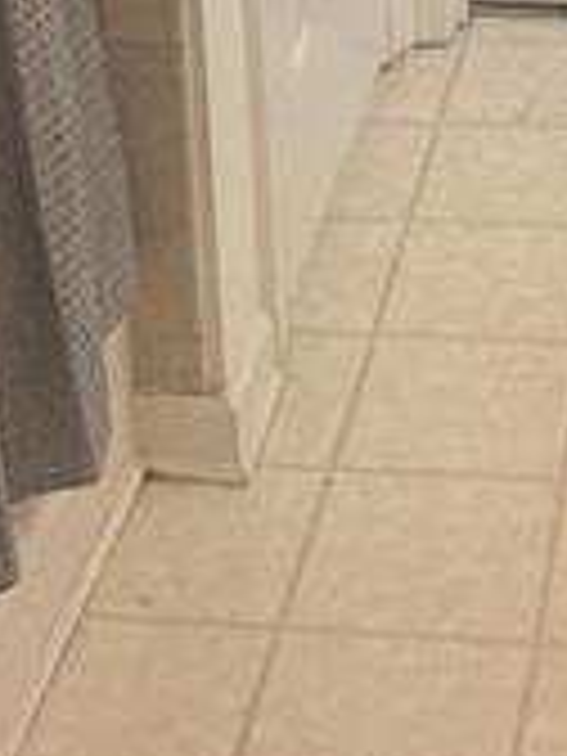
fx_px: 2402
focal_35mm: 110
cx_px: 554
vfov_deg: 16.5
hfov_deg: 13.3
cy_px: -328
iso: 200
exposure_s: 1/120
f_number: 1.78
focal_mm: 6.76
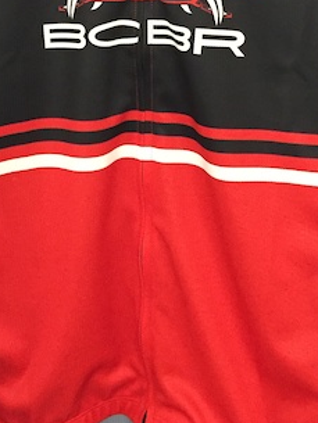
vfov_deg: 24.8
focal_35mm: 76
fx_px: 930
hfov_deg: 19.4
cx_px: 153
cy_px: 29
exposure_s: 1/15
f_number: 2.2
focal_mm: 4.15
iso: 250
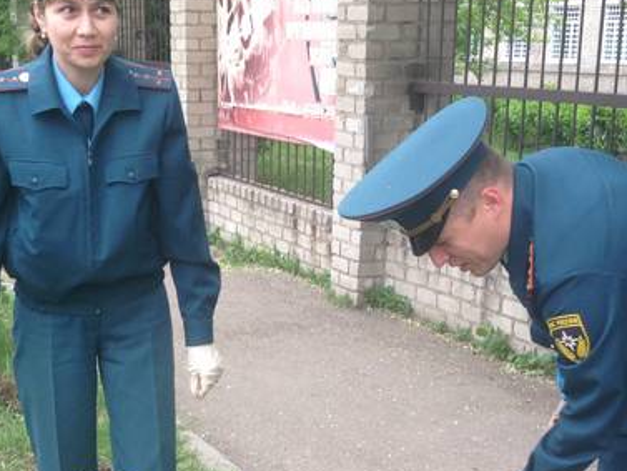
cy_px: 421
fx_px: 1268
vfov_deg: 20.6
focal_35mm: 70
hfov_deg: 27.8
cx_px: 311
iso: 50
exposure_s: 1/120
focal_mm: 4.12
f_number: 2.4
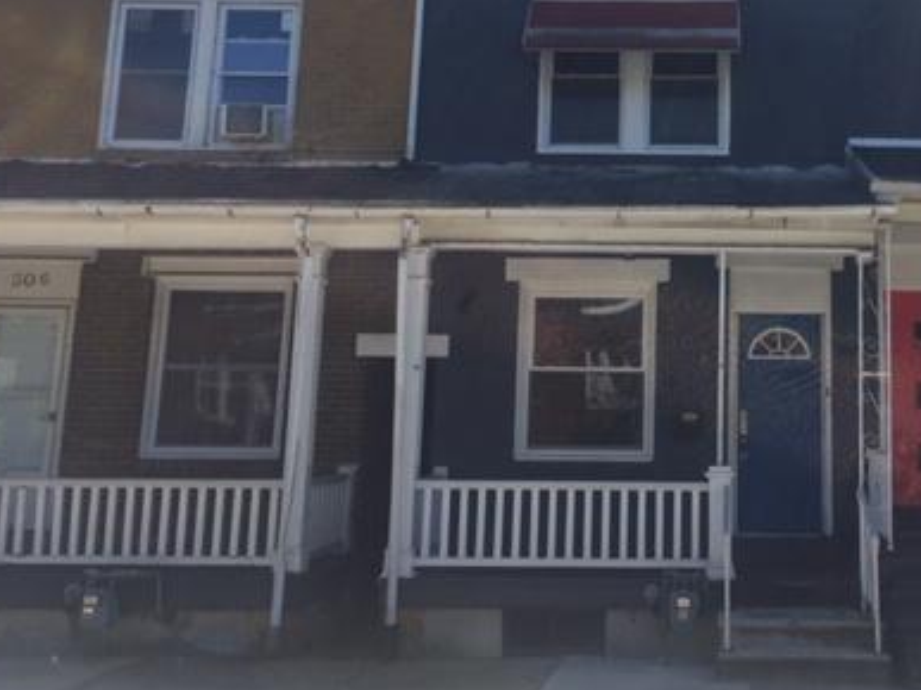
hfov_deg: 38.6
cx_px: 693
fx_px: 1277
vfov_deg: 30.0
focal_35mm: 48
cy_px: 219
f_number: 2.2
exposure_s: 1/1364
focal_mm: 4.15
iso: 32
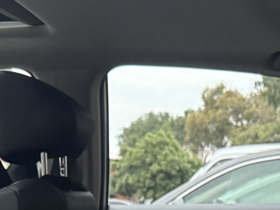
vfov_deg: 12.7
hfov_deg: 19.1
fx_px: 833
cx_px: 108
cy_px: 406
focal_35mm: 103
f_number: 1.78
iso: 1000
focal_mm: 6.76
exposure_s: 1/33
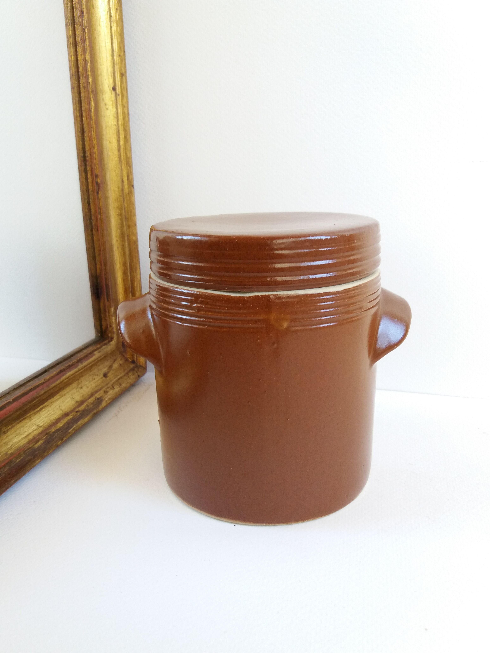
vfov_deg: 63.4
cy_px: 326
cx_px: 245
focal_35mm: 28
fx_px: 528
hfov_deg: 49.7
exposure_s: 1/33
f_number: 1.9
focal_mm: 3.7
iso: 100
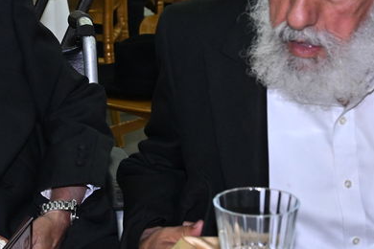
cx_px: 9
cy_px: 69
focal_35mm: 140
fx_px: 1454
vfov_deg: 9.8
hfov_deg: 14.4
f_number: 5
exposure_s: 1/200
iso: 800
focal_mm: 39
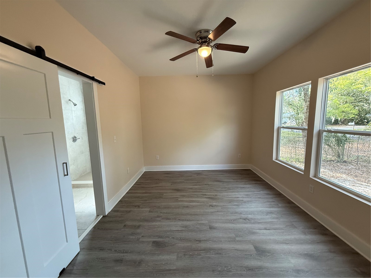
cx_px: 186
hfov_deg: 102.1
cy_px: 139
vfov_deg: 85.7
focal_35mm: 14
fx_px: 150
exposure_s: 1/120
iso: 250
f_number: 2.2
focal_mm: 2.22
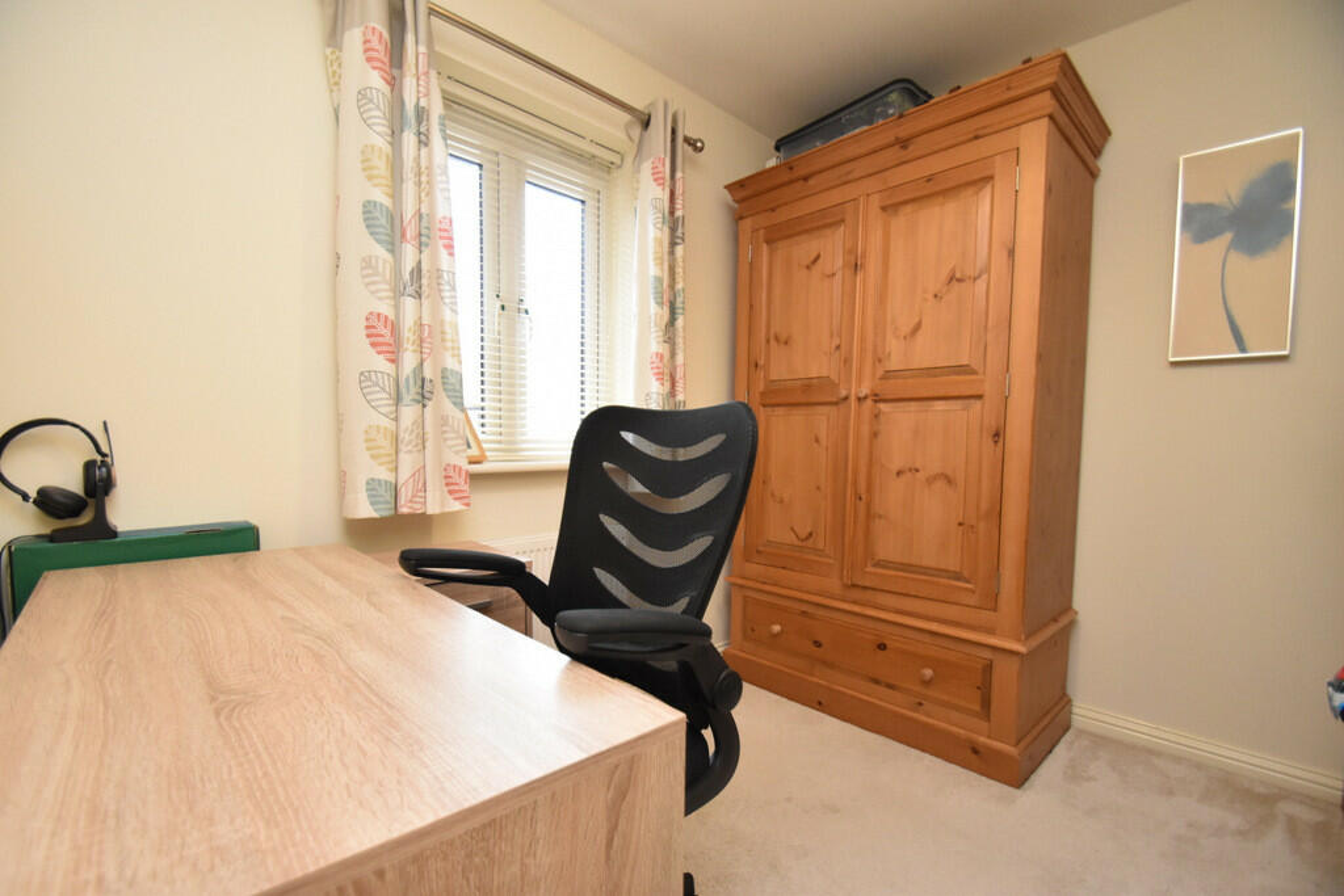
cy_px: 448
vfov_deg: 77.3
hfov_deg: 100.4
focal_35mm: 15
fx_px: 560
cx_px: 672
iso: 1600
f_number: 4
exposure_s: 1/100
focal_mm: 10
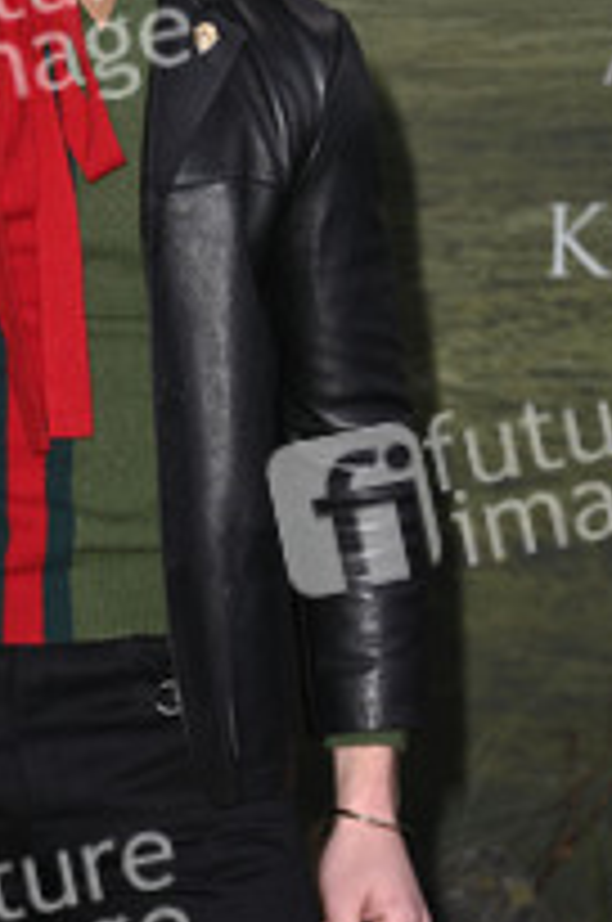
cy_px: 265
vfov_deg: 10.5
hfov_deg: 7.0
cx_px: 90
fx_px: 4989
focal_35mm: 195
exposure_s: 1/250
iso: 250
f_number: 5.6
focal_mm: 100
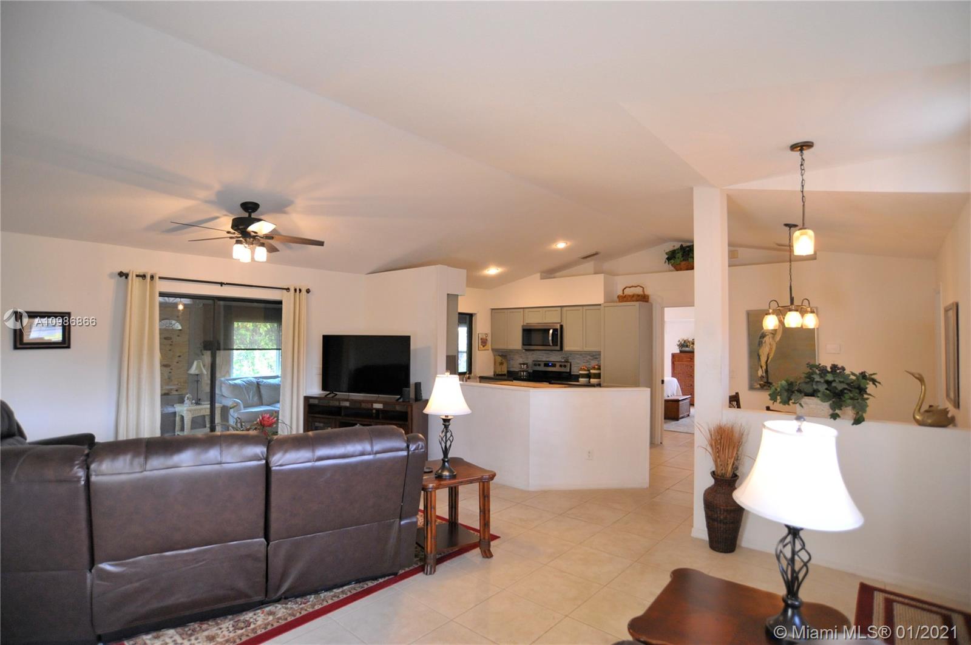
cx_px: 486
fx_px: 485
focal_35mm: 18
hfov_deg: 90.1
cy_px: 322
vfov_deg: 67.3
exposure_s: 1/100
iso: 2000
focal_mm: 18
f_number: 5
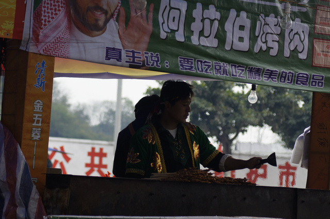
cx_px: 165
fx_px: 1648
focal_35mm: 180
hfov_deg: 11.4
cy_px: 110
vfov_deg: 7.6
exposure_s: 1/200
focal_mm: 120
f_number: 5.6
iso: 320
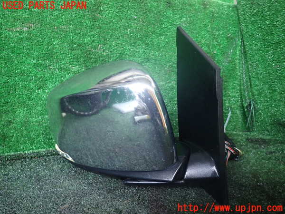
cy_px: 107
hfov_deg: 69.4
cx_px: 142
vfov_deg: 54.9
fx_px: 206
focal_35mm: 25
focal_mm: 4.5
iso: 640
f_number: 2
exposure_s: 1/30
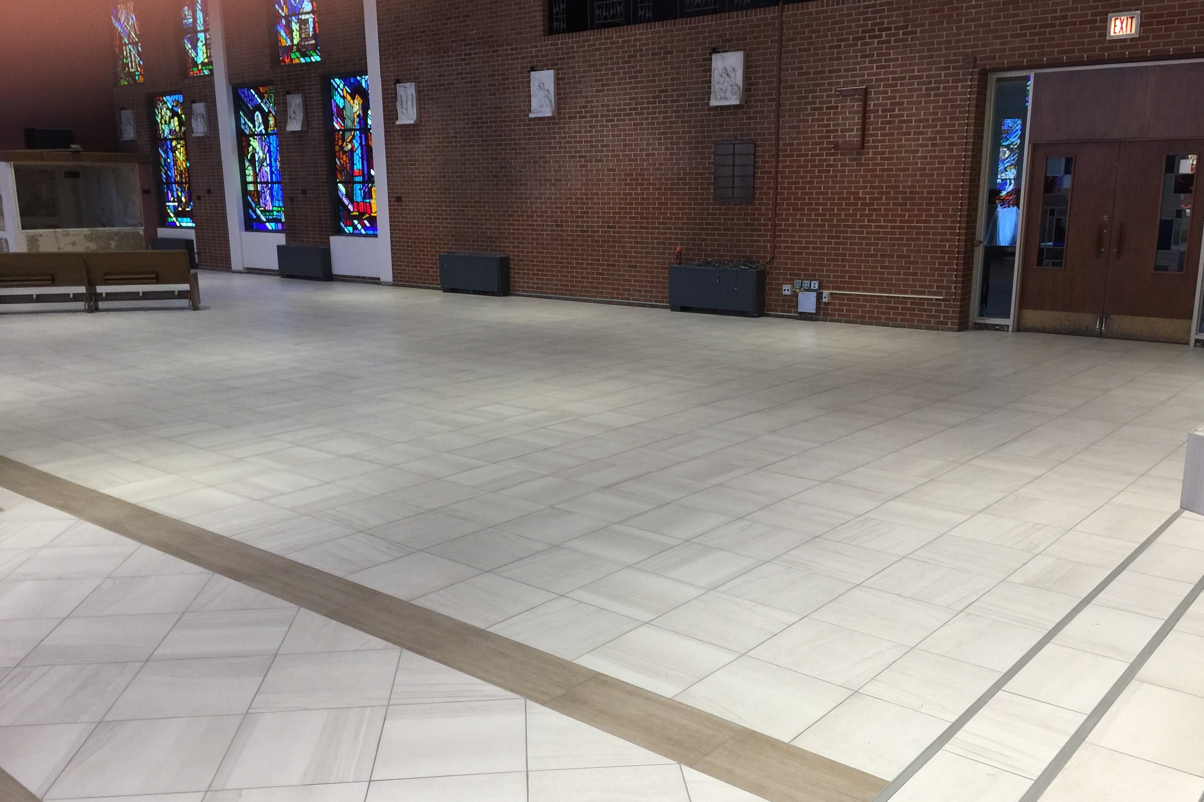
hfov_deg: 60.3
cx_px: 611
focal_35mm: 31
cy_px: 443
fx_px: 1037
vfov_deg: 42.3
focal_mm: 4.15
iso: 50
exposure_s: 1/30
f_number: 2.2
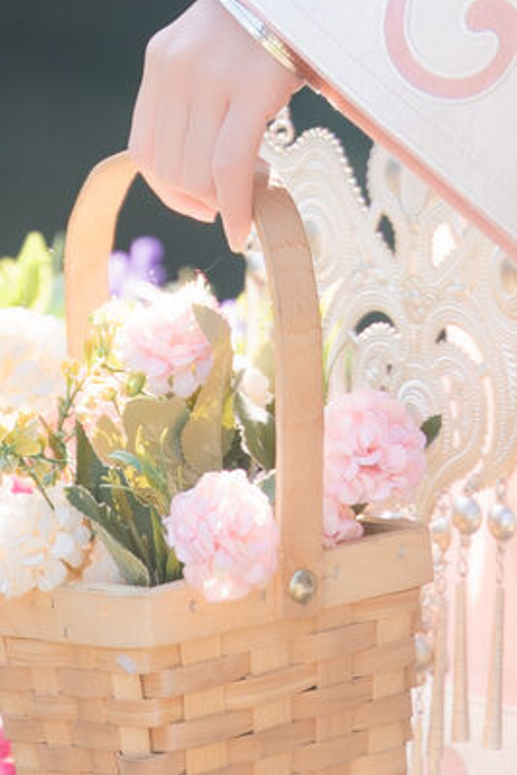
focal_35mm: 607
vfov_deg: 3.4
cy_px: -639
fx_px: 13063
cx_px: 496
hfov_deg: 2.3
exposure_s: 1/125
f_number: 2.8
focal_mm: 135
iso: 100
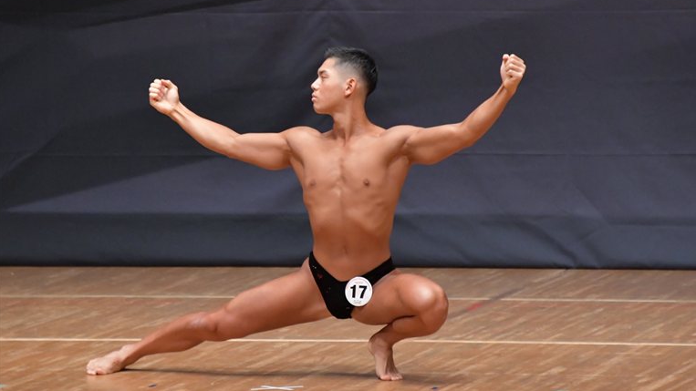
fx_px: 7363
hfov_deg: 5.4
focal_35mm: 399
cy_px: 192
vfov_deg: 3.0
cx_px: 349
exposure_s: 1/400
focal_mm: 250
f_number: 5.6
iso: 6400
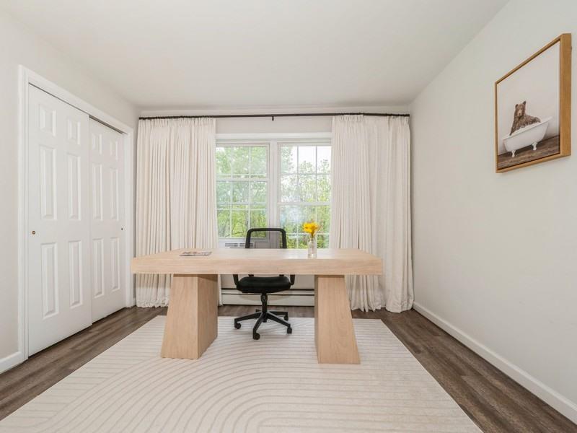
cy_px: 216
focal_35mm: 16
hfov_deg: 94.5
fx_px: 267
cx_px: 288
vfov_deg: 78.1
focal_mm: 8
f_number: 8
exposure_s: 1/50
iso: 200
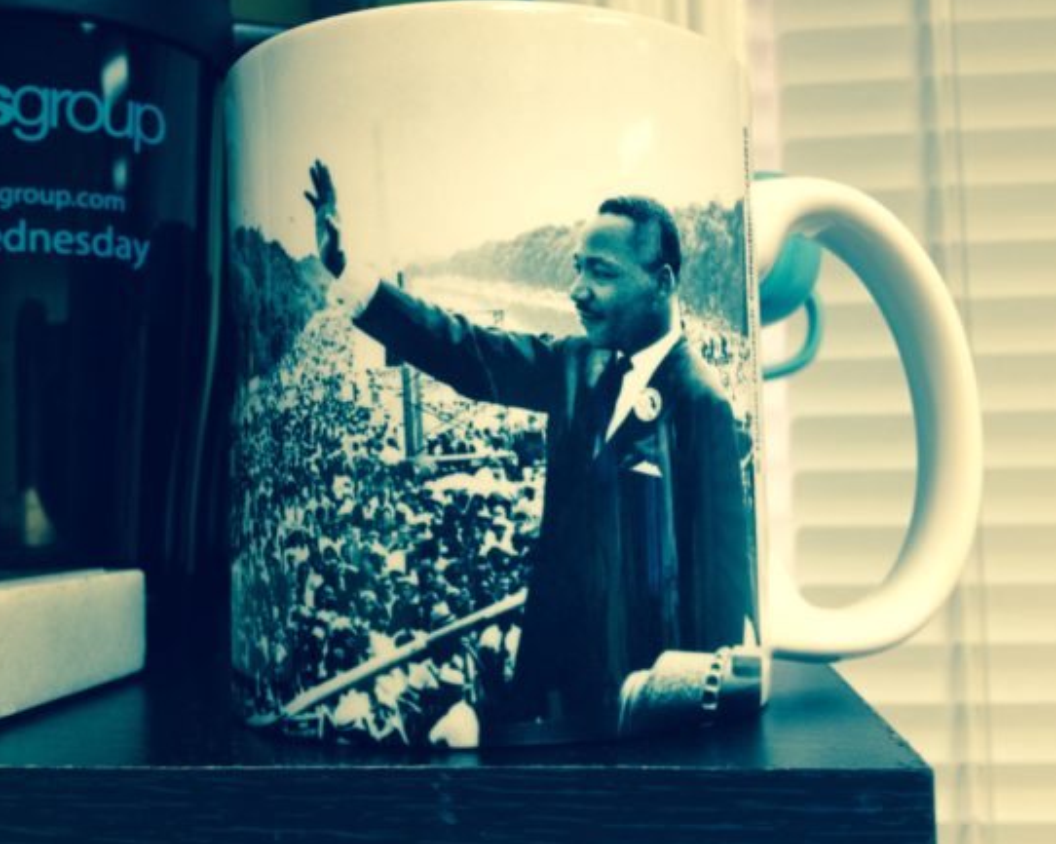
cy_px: 396
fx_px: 1281
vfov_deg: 36.4
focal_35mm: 41
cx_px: 534
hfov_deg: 44.8
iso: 125
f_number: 2.4
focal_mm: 4.28
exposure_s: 1/20
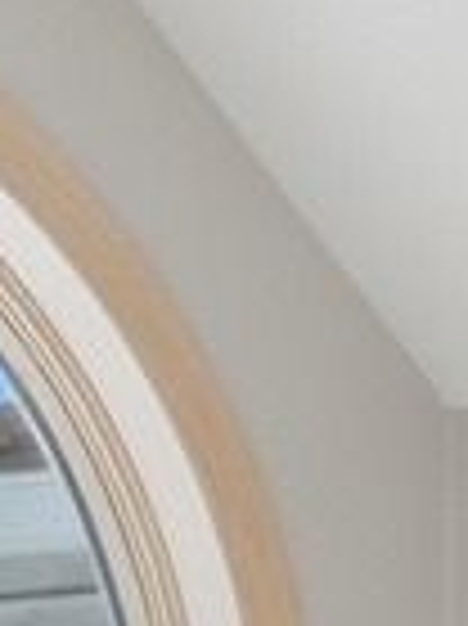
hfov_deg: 6.7
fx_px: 3033
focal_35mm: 168
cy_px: 1405
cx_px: 1955
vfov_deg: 10.4
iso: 400
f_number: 7.1
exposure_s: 1/1100
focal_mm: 10
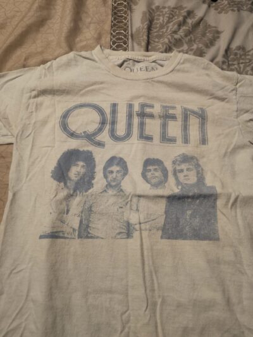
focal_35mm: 23
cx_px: 126
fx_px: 224
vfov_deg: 73.9
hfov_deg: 58.9
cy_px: 168
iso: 640
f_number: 1.7
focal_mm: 6.3
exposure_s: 1/40
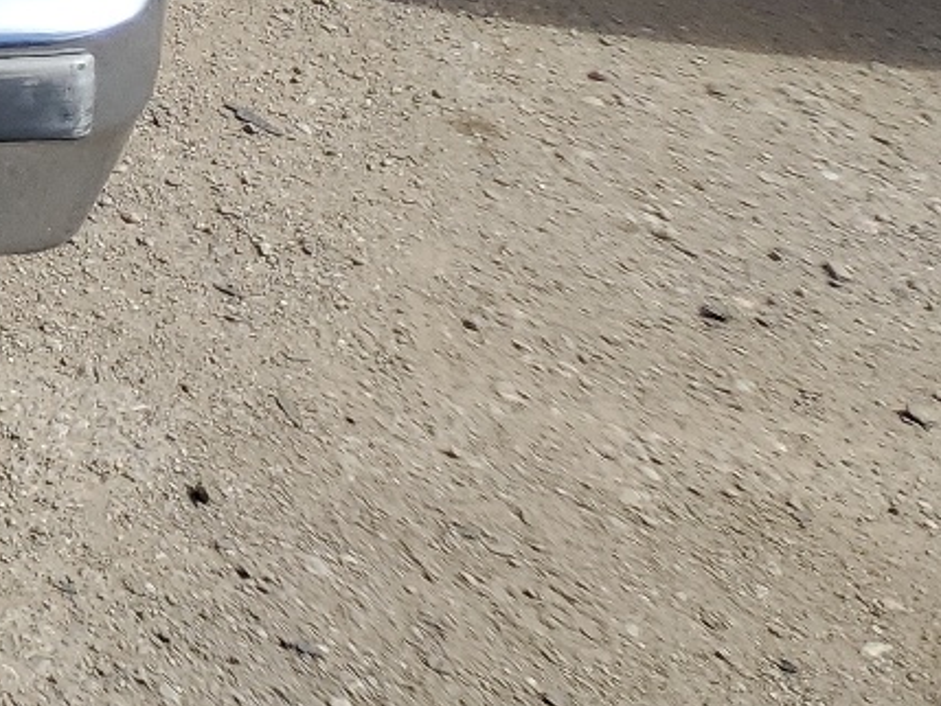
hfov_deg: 16.5
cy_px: -568
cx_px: -805
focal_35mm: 97
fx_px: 2638
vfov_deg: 13.6
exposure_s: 1/3333
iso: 50
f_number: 1.5
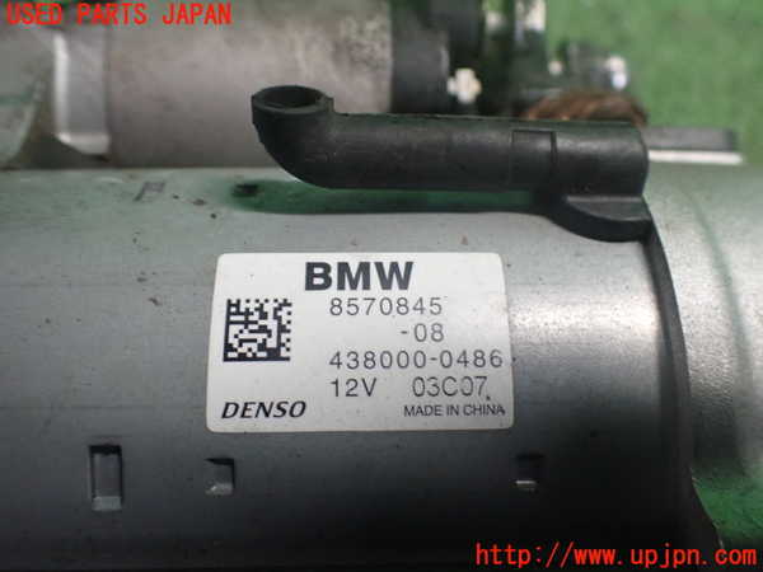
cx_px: 382
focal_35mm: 30
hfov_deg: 60.0
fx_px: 661
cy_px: 286
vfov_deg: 46.8
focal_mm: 5.4
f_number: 2.3
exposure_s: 1/80
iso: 800
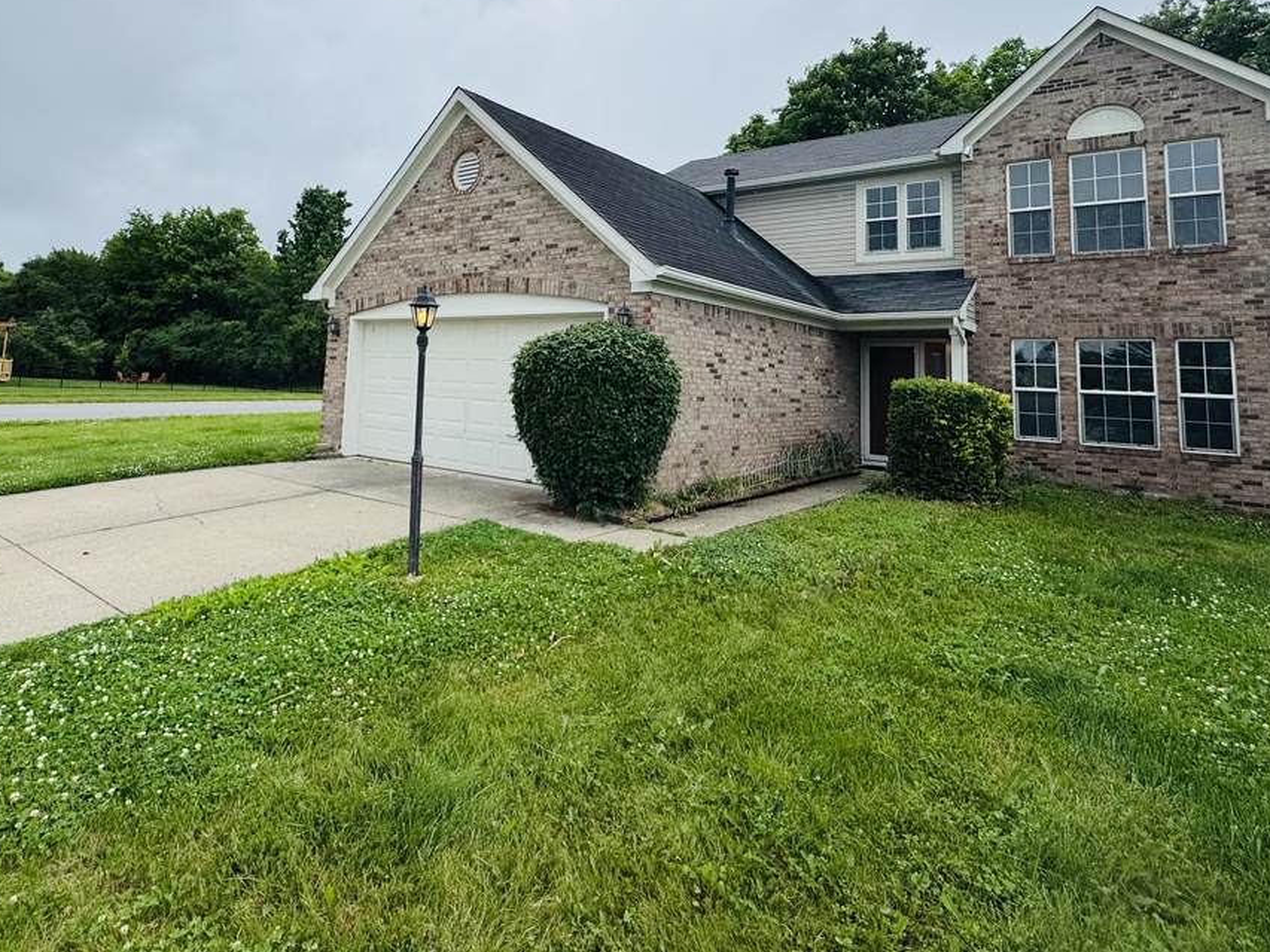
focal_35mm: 21
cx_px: 549
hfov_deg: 78.6
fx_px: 771
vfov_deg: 61.3
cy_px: 287
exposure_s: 1/1217
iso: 50
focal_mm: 2.22
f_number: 2.2
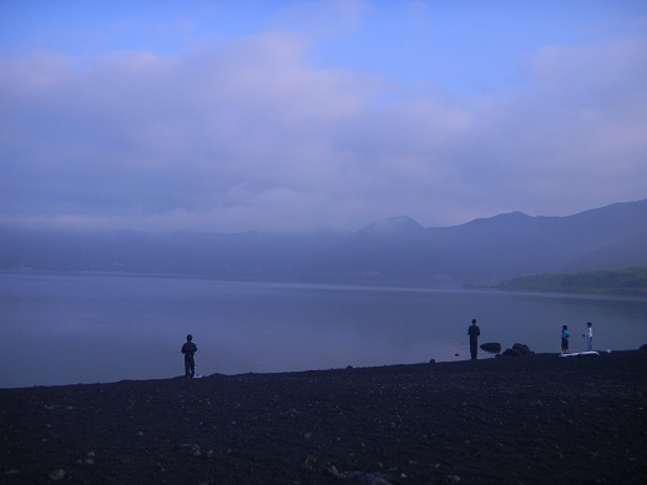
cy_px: 242
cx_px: 324
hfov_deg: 55.4
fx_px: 617
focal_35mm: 33
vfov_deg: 42.9
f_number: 3.9
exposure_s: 1/327
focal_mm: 6
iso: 80
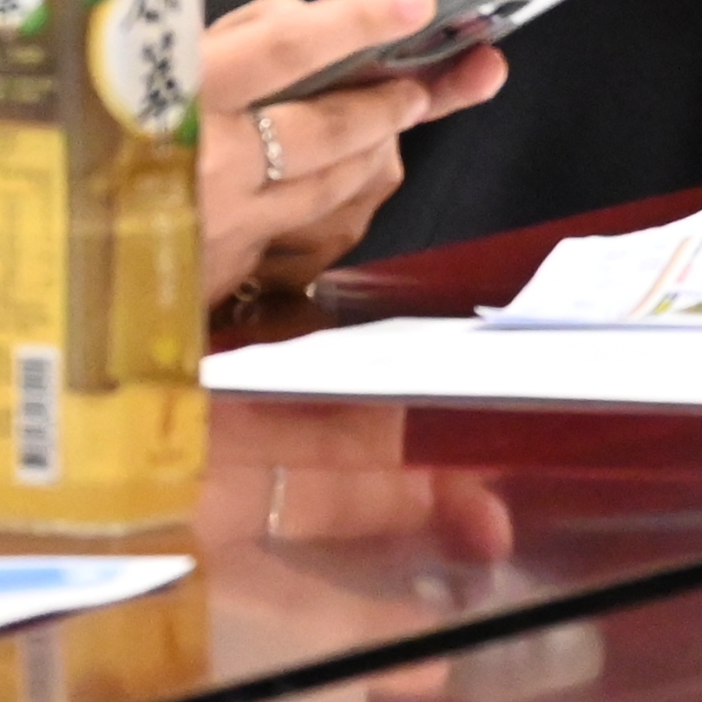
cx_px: 1243
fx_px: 27187
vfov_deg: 1.5
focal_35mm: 1185
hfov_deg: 1.5
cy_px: -742
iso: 4000
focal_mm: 135
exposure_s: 1/125
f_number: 5.3
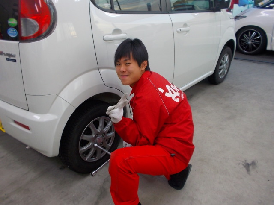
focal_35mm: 29
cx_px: 137
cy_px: 102
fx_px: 230
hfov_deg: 61.7
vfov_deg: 48.2
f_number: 3.3
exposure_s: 1/25
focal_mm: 4.1
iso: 100
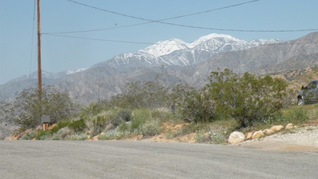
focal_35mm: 141
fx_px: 1189
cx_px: 159
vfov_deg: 8.6
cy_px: 72
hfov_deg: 15.2
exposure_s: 1/271
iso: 64
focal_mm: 22.9
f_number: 8
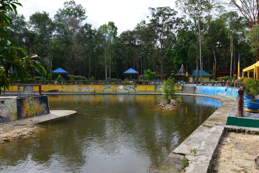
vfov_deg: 45.0
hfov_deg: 63.6
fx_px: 209
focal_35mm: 29
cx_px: 130
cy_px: 86
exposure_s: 1/160
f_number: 6.3
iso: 100
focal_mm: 29
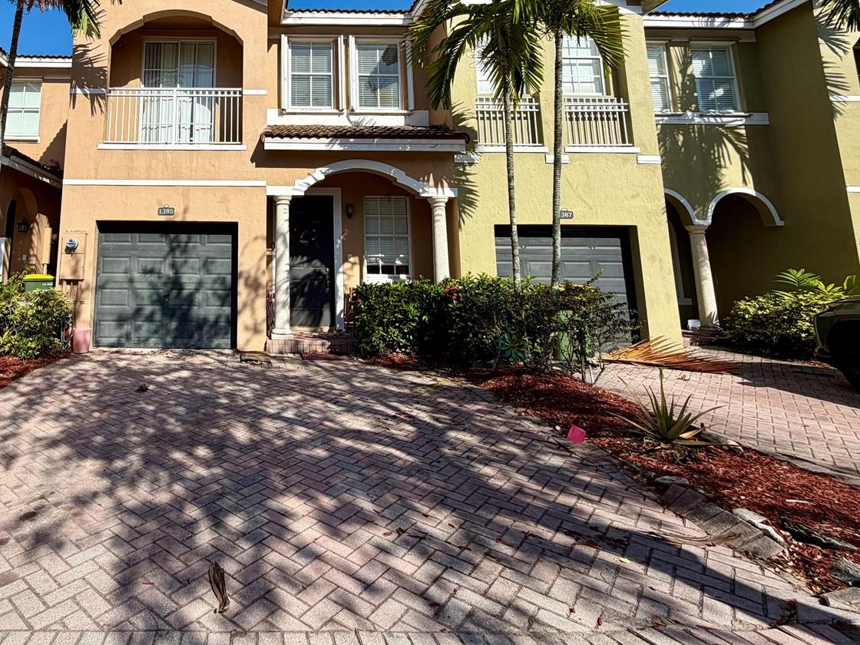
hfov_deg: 77.9
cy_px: 199
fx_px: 497
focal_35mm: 20
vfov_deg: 63.7
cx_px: 257
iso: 20
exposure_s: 1/1105
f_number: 2.2
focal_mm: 2.22
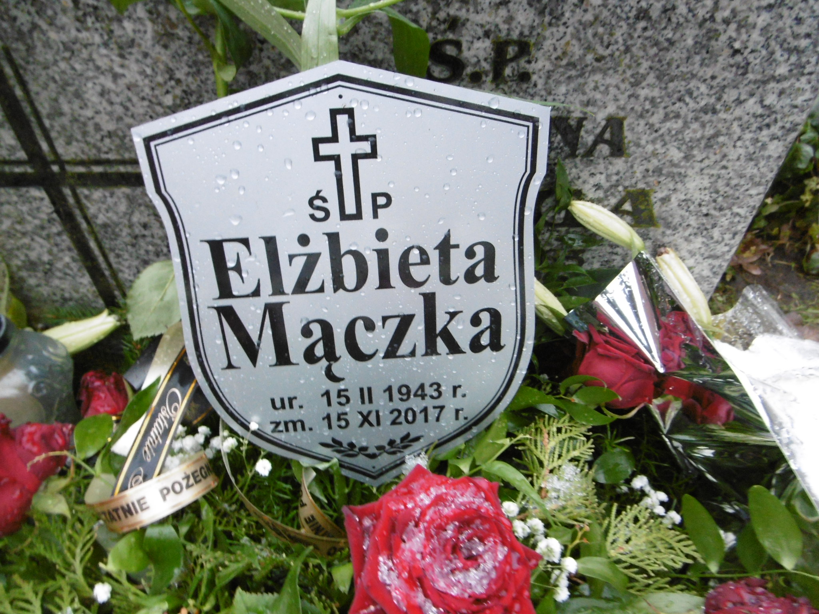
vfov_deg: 56.8
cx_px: 410
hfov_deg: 71.6
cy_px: 307
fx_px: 568
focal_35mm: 24
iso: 400
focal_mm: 4.3
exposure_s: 1/50
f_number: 3.1
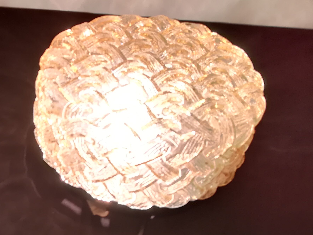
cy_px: 177
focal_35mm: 58
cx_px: 26
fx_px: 524
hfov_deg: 31.5
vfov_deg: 24.9
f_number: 2.2
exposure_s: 1/100
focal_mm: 3.83
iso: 64
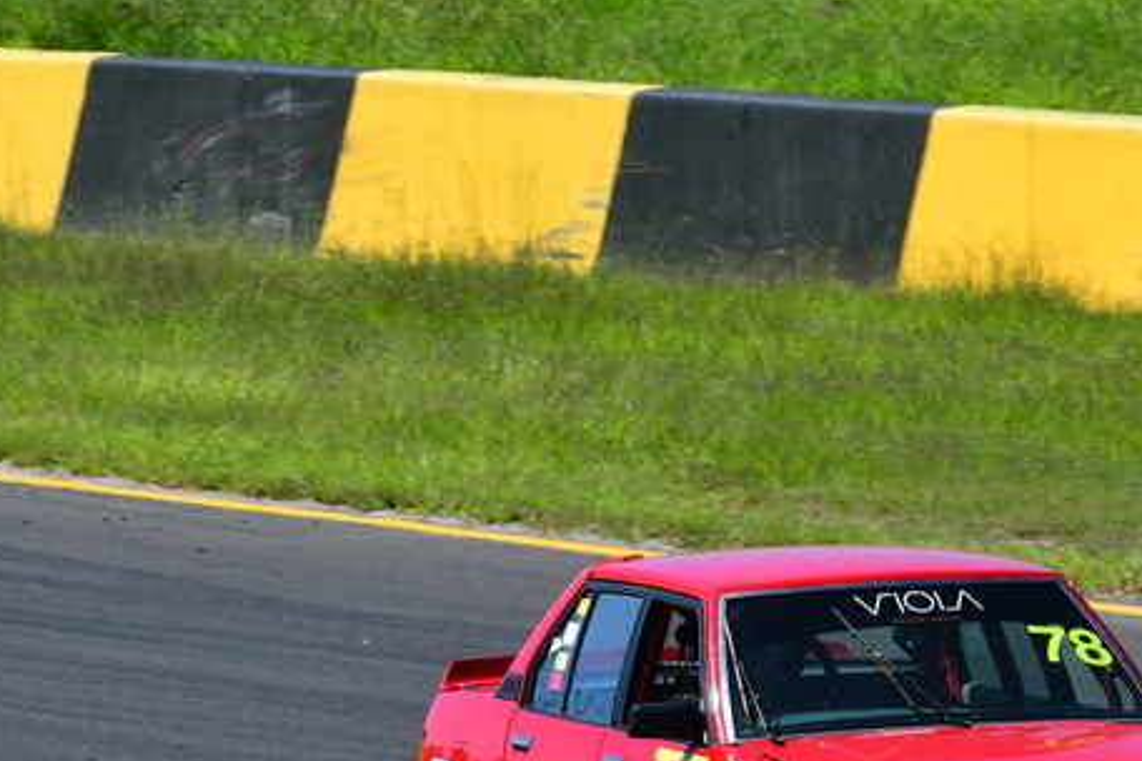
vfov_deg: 1.3
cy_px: 567
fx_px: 34194
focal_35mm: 1078
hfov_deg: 1.9
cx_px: 864
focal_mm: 410
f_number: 13
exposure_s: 1/640
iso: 500
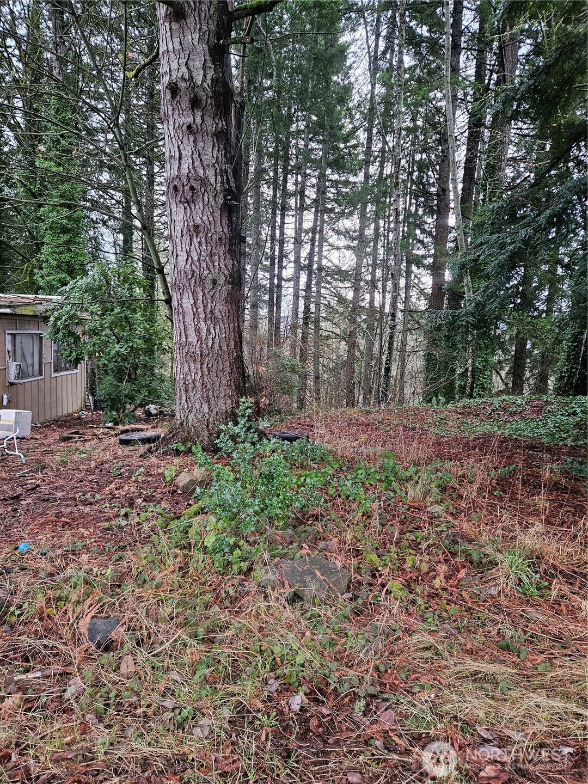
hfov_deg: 58.9
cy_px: 392
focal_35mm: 23
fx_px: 521
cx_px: 294
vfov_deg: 73.9
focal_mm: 5.4
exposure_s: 1/40
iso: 640
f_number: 1.8
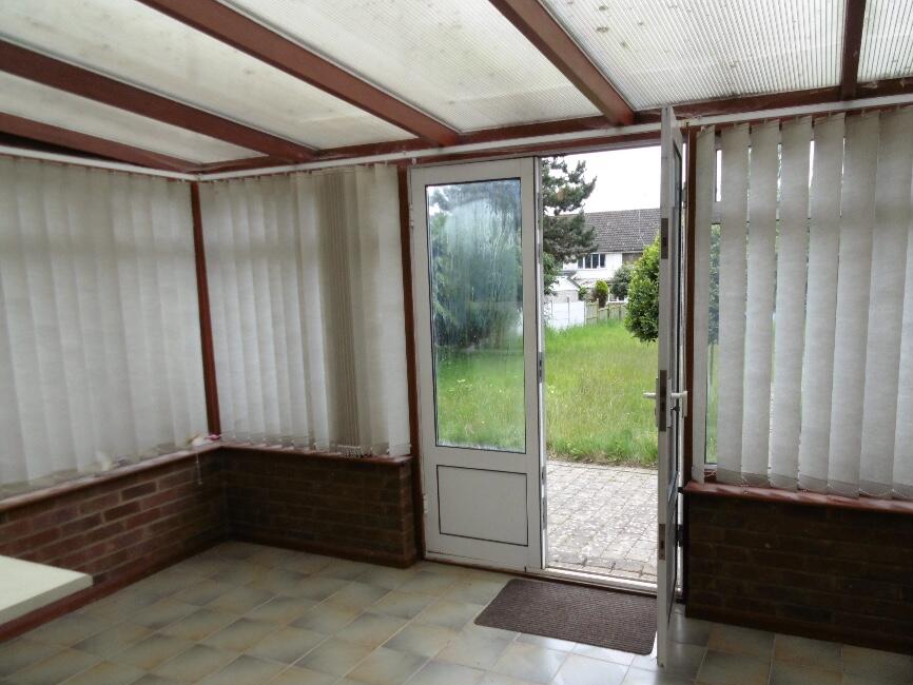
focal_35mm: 26
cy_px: 387
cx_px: 506
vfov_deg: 52.9
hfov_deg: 67.1
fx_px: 686
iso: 100
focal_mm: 4
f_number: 3
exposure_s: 1/200
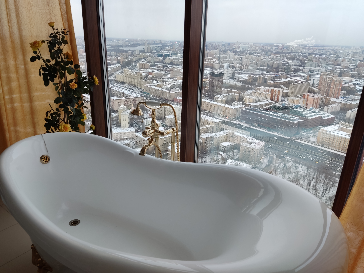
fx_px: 263
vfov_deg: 54.9
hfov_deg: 69.4
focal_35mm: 25
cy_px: 136
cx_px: 182
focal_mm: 4.71
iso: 64
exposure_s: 1/50
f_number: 1.79
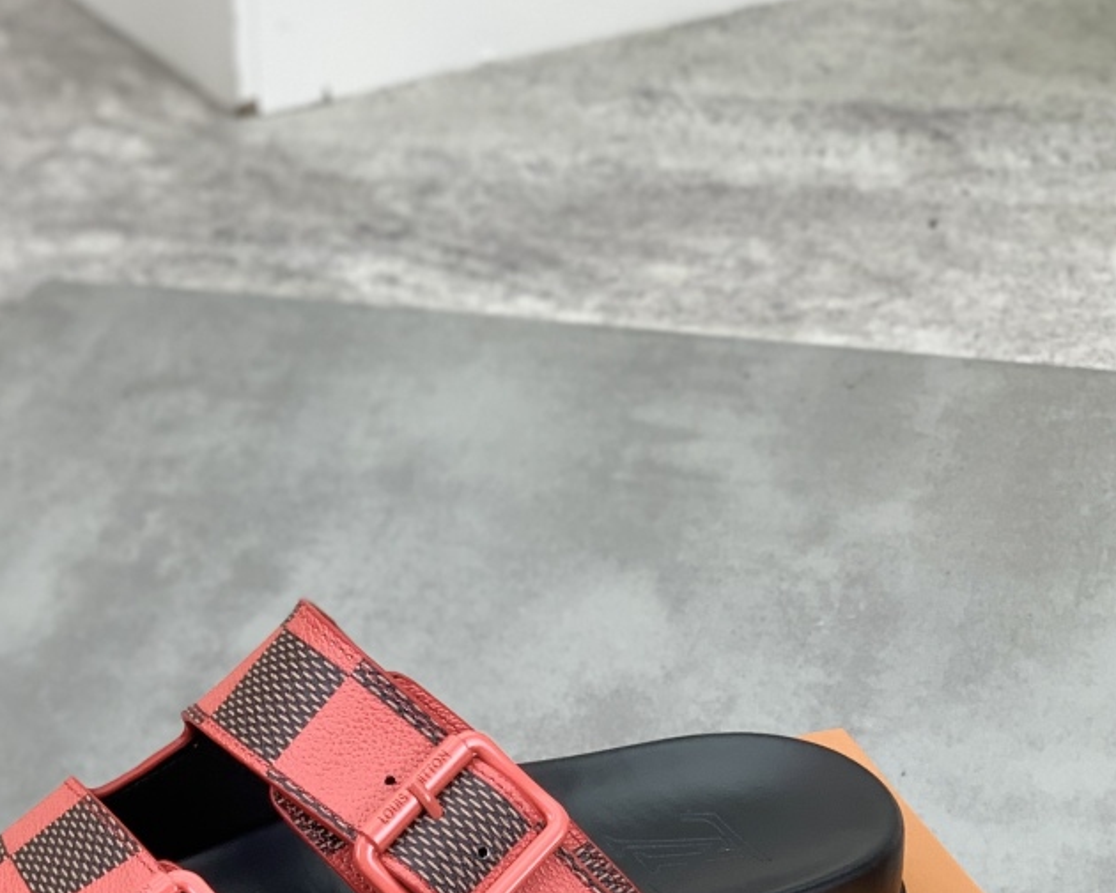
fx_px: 3831
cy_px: 870
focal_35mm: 116
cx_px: 298
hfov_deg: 16.5
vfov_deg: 13.1
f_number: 2.4
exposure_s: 1/100
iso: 25
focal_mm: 6
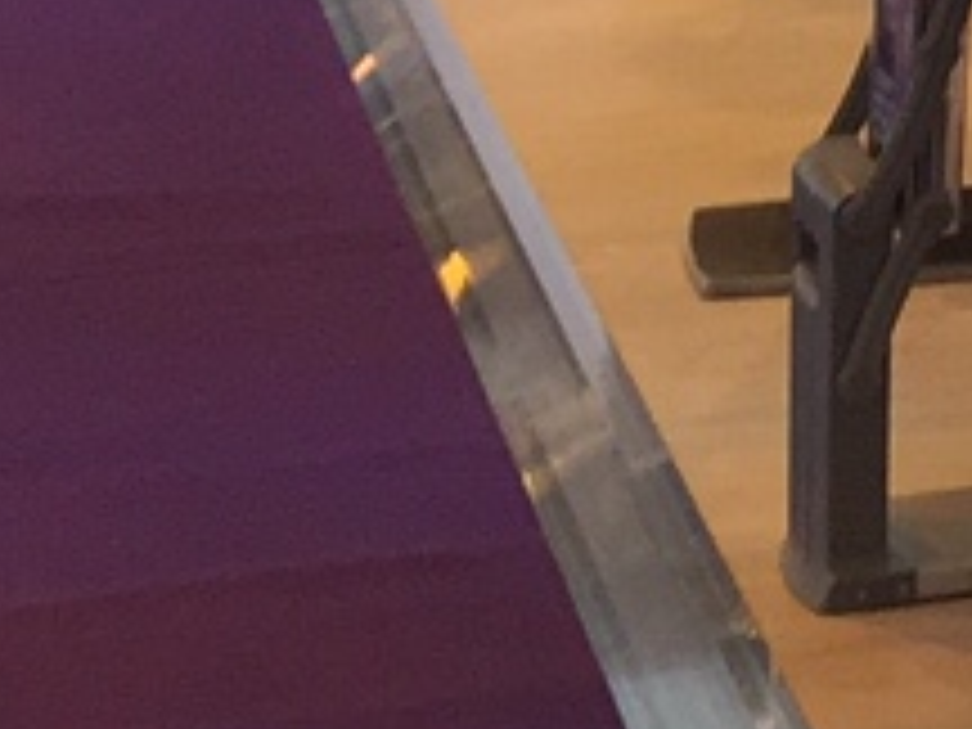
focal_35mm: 219
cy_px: -1328
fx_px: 6149
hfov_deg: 7.5
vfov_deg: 6.3
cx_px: 3312
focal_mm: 4.15
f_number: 2.2
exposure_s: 1/100
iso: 40
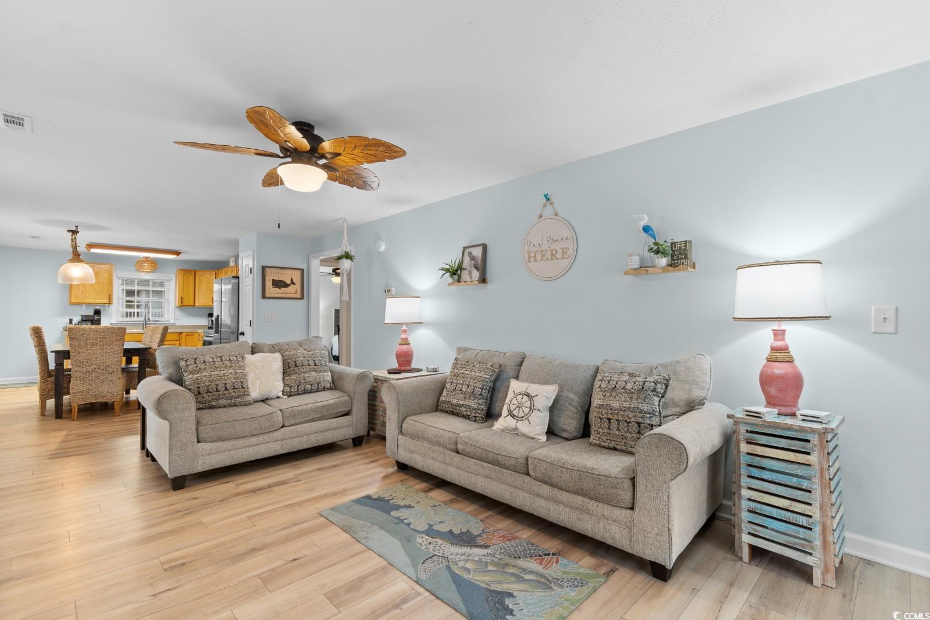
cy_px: 310
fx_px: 413
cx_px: 465
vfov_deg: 73.7
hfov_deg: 96.7
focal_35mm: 16
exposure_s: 1/2
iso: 100
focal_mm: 11
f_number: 4.8
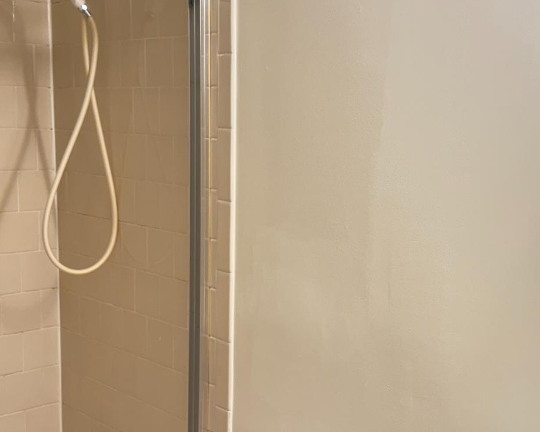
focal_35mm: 52
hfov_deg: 35.9
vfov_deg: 29.1
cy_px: 232
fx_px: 831
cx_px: 325
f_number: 1.78
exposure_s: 1/120
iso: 200
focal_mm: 6.76
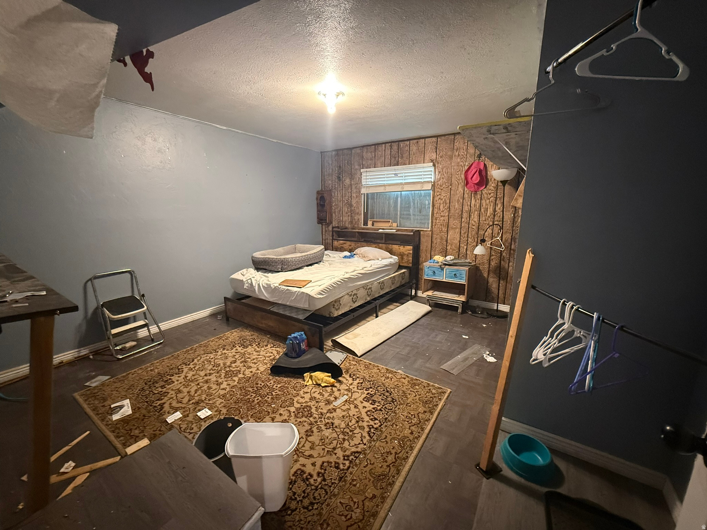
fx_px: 286
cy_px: 265
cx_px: 354
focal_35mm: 14
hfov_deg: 102.1
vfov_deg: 85.7
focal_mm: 2.22
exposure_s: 1/40
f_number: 2.2
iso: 1000
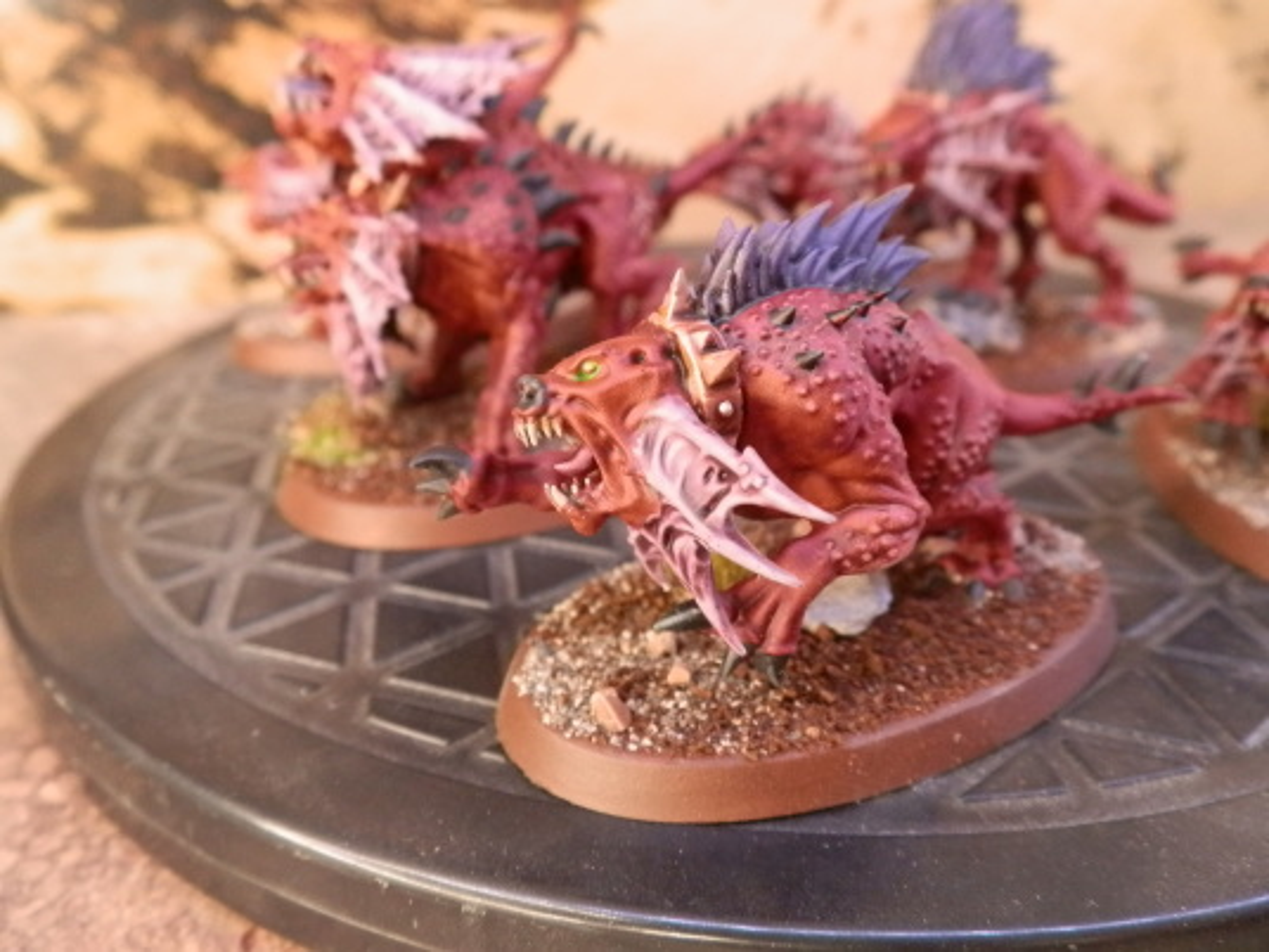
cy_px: 476
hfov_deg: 63.4
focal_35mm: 28
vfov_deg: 49.7
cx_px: 634
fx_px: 1026
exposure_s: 1/50
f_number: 3.1
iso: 400
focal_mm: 5
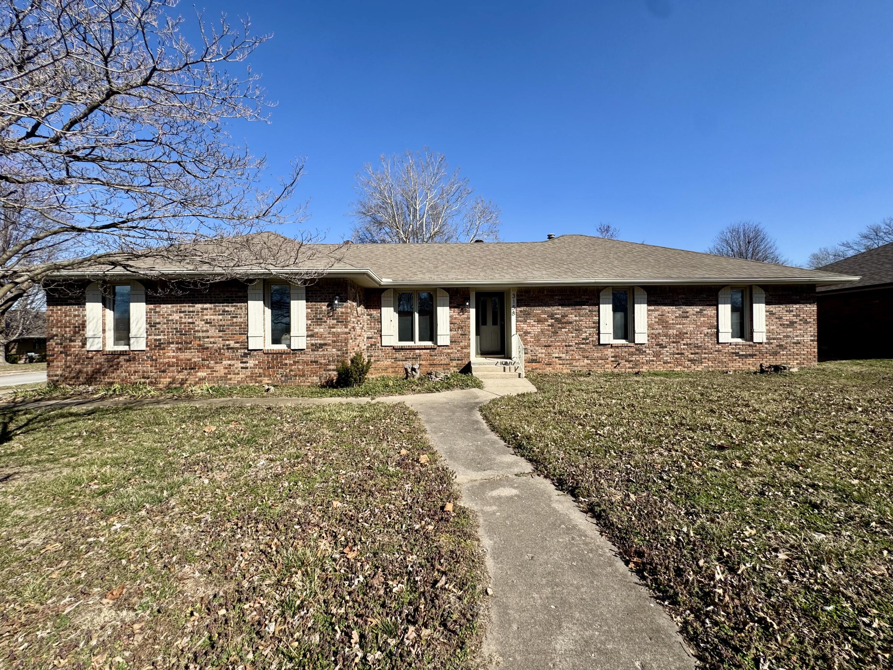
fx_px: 361
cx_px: 446
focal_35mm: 14
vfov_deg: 85.7
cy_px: 335
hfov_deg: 102.1
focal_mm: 2.22
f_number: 2.2
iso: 40
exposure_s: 1/1672
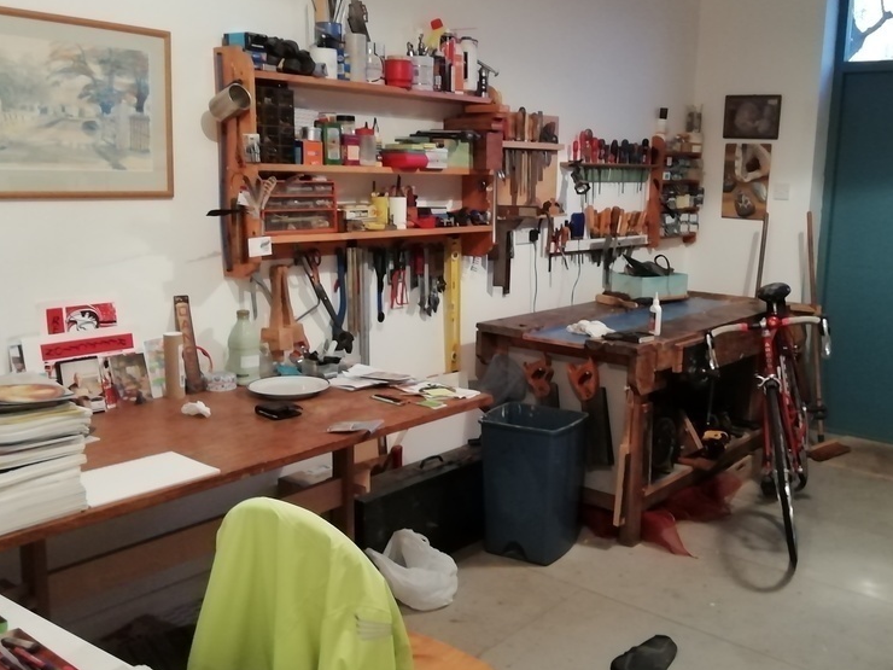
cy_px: 336
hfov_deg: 51.1
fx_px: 929
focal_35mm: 36
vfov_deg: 39.7
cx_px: 520
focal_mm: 3.46
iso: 500
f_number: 2.2
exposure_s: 1/25
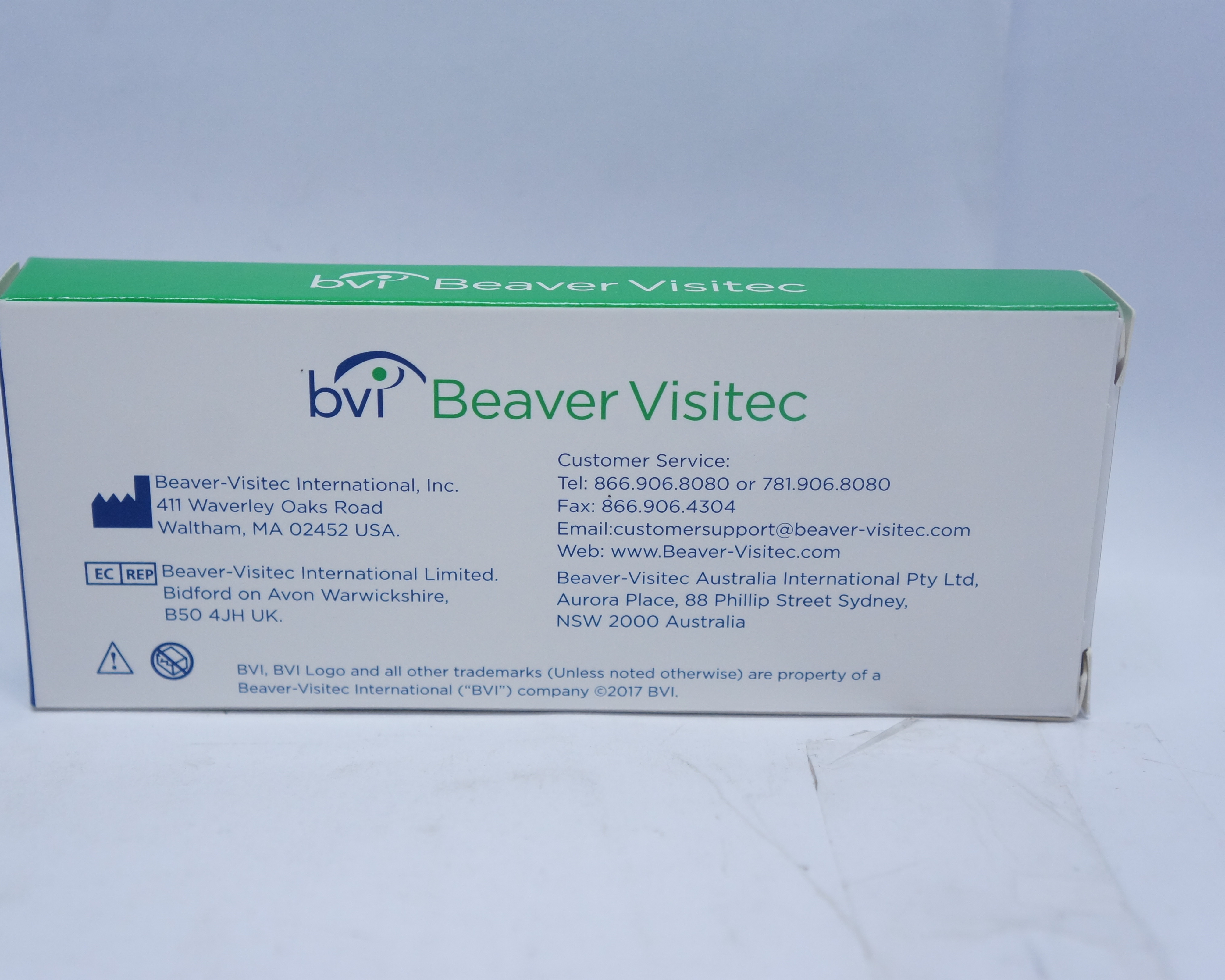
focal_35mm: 55
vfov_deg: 27.6
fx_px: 1994
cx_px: 560
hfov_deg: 34.1
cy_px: 486
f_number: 4.5
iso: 800
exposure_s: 1/200
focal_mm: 32
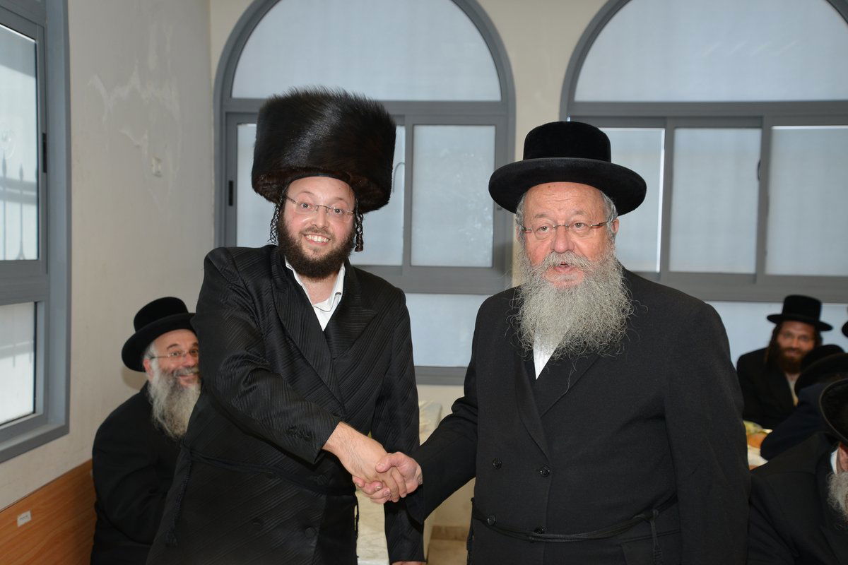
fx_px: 1036
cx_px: 424
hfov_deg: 44.5
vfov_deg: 30.5
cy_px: 282
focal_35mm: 44
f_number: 5.6
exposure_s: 1/160
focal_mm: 44
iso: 640
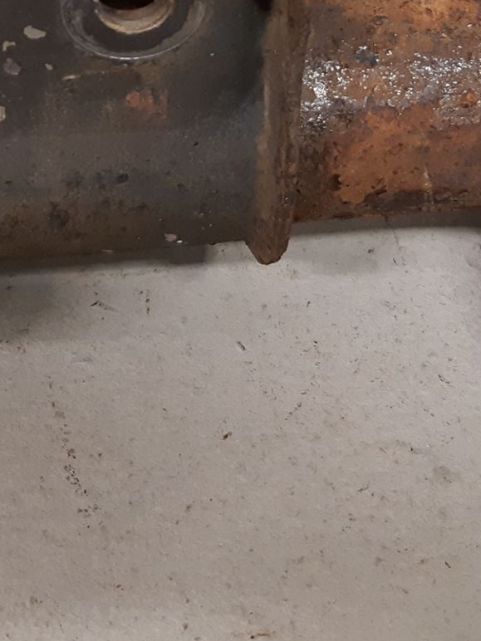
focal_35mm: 69
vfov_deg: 27.0
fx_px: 1278
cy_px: 42
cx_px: 299
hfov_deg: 21.3
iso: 250
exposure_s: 1/50
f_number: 1.7
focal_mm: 3.93
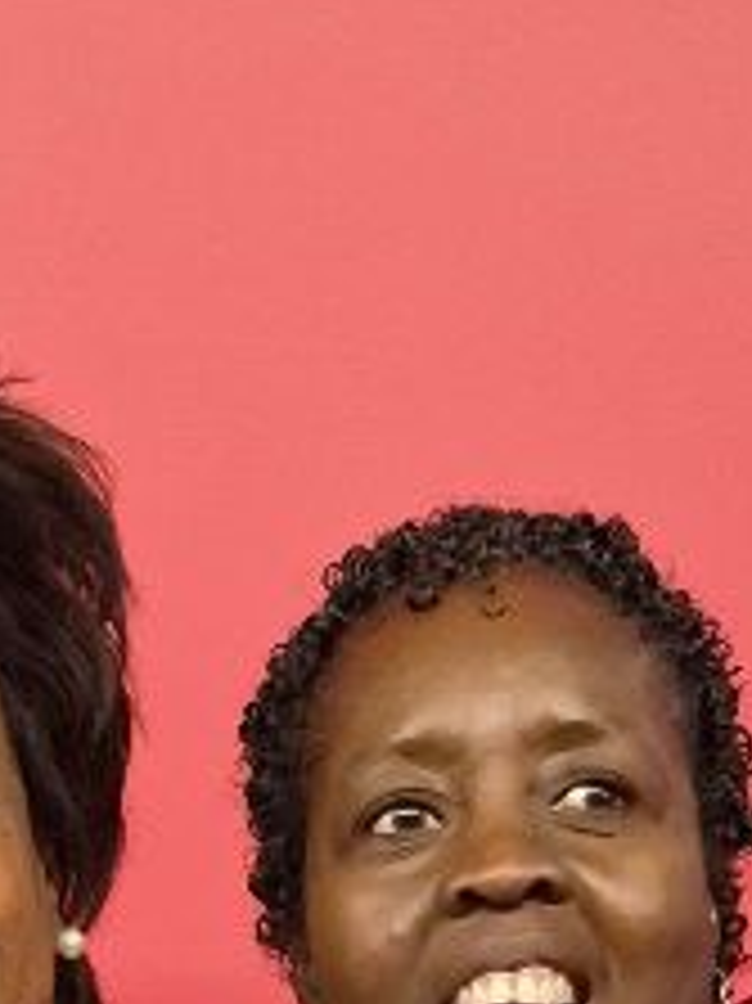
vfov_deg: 12.7
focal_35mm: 130
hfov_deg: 11.4
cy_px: 2197
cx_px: 381
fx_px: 3769
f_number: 1.8
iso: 1000
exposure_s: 1/120
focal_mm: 5.4
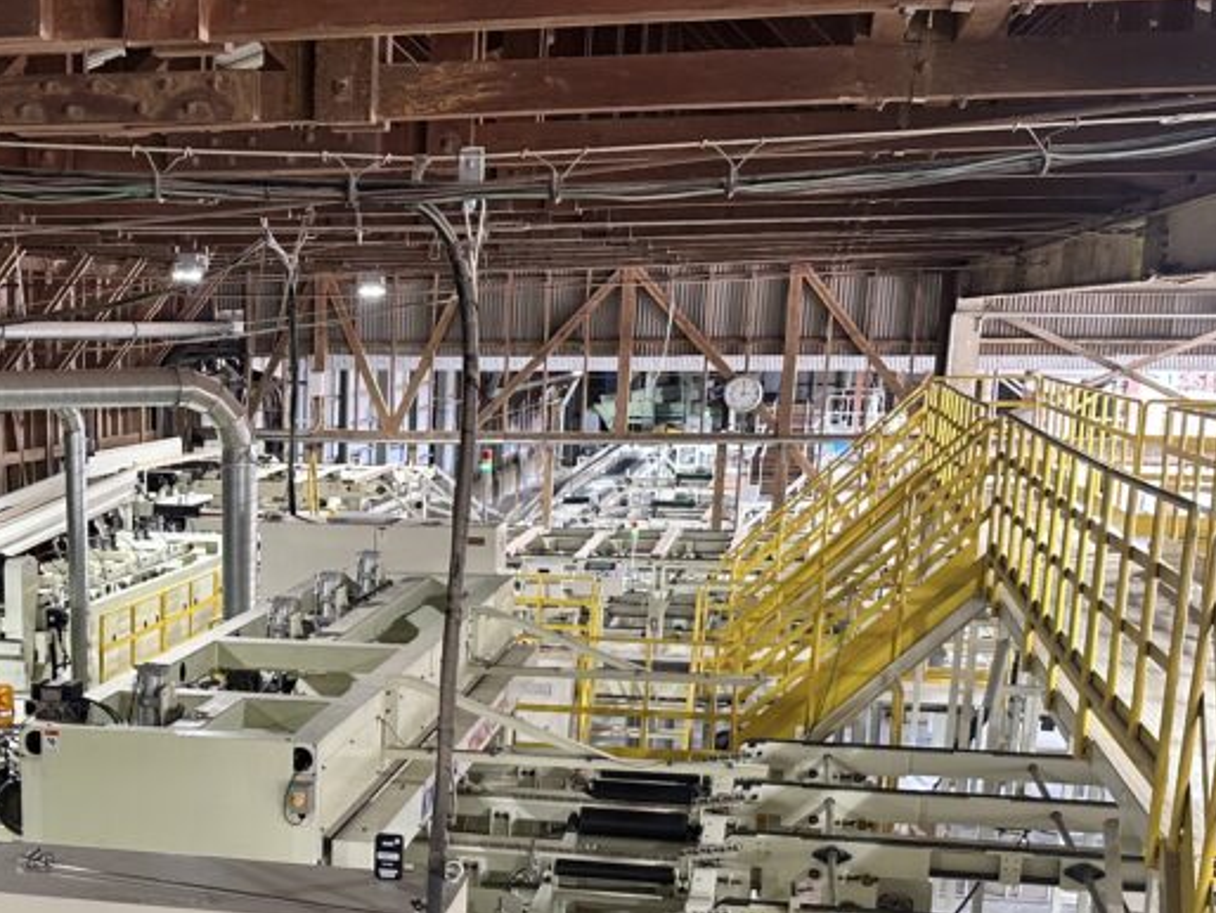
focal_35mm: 56
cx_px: 232
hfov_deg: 33.3
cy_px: 818
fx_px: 1968
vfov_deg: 25.3
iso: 125
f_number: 1.78
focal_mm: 6.86
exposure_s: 1/60
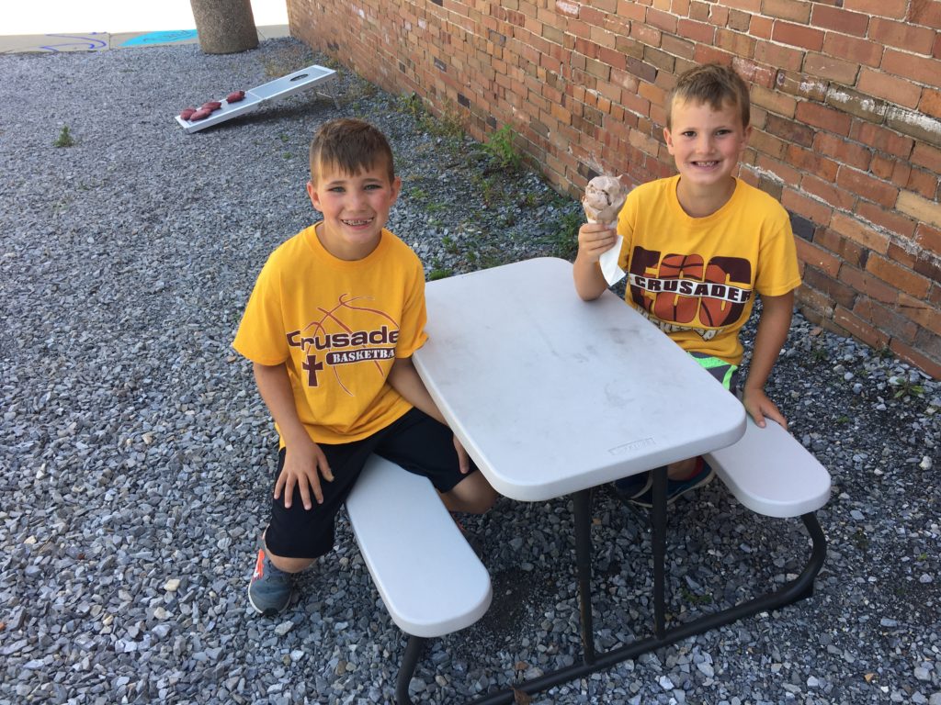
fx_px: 788
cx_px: 470
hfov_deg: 61.7
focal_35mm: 29
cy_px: 352
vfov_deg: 48.2
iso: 25
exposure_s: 1/154
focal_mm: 4.15
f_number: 2.2
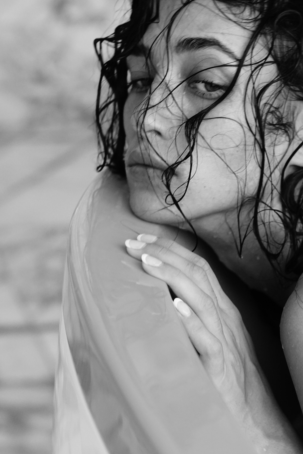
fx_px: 1262
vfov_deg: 20.1
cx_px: 295
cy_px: 384
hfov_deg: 13.5
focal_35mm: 100
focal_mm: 50
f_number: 3.2
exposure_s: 1/160
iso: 1600
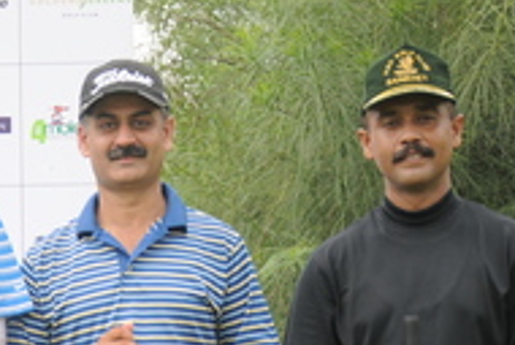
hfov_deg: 12.2
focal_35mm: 166
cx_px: -68
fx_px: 2370
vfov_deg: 8.2
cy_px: 477
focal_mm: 35
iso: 200
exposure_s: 1/250
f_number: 4.5
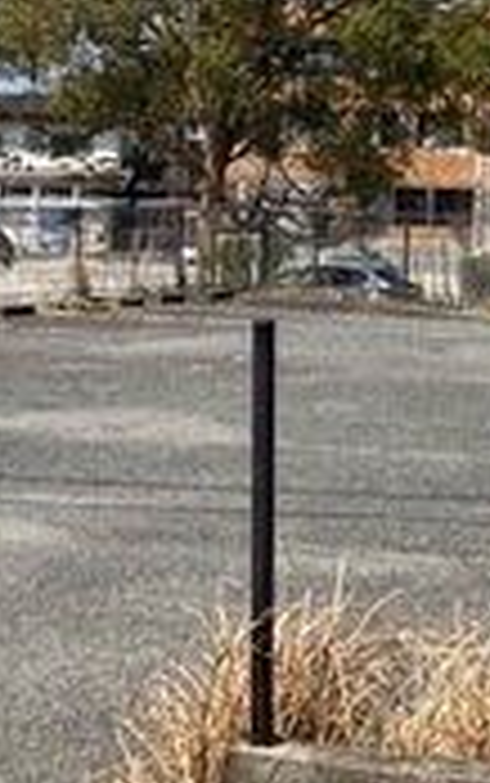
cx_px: 337
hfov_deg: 12.0
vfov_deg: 18.9
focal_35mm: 109
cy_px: 140
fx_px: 2325
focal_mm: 3.99
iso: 20
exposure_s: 1/2114
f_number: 1.8
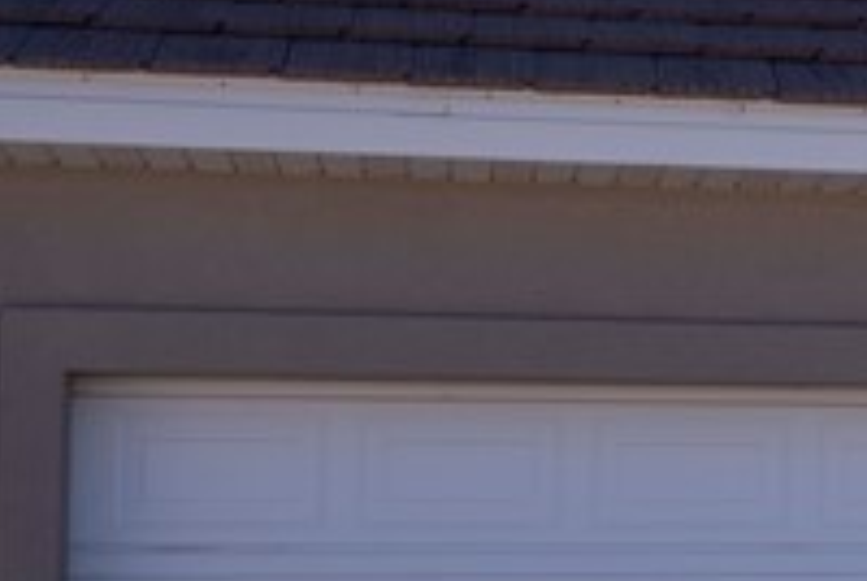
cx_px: 1790
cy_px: 399
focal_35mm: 130
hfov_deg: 13.3
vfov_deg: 10.6
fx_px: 3135
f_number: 5
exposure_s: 1/800
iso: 100
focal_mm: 24
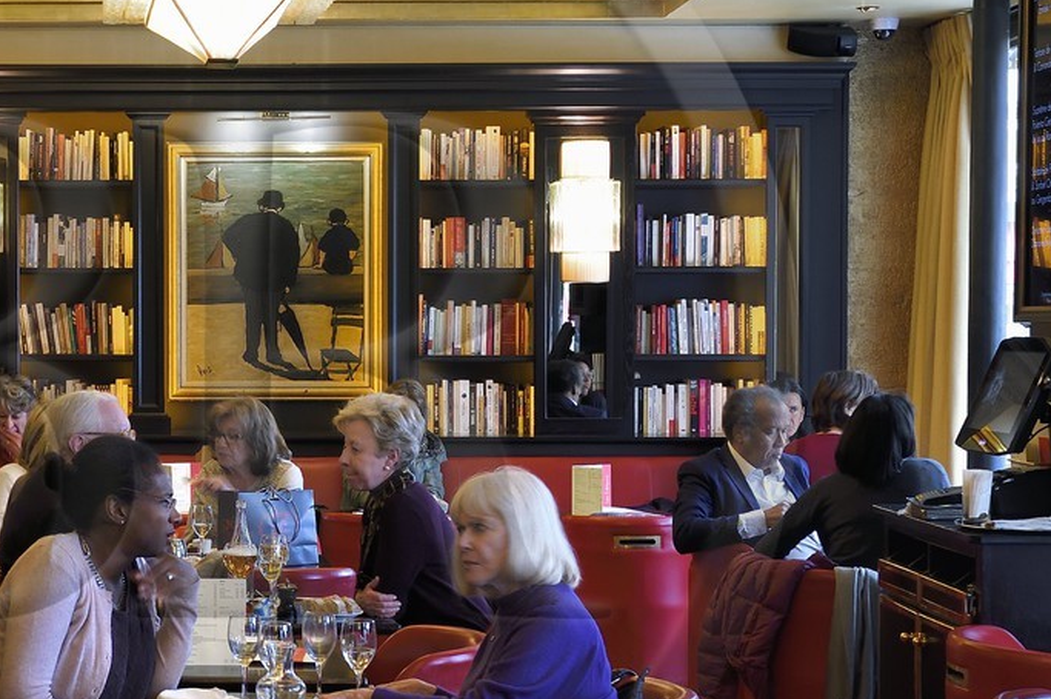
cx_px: 166
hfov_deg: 24.3
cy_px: 368
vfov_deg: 16.6
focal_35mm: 82
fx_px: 2392
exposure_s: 1/8
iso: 800
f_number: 7.1
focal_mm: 35
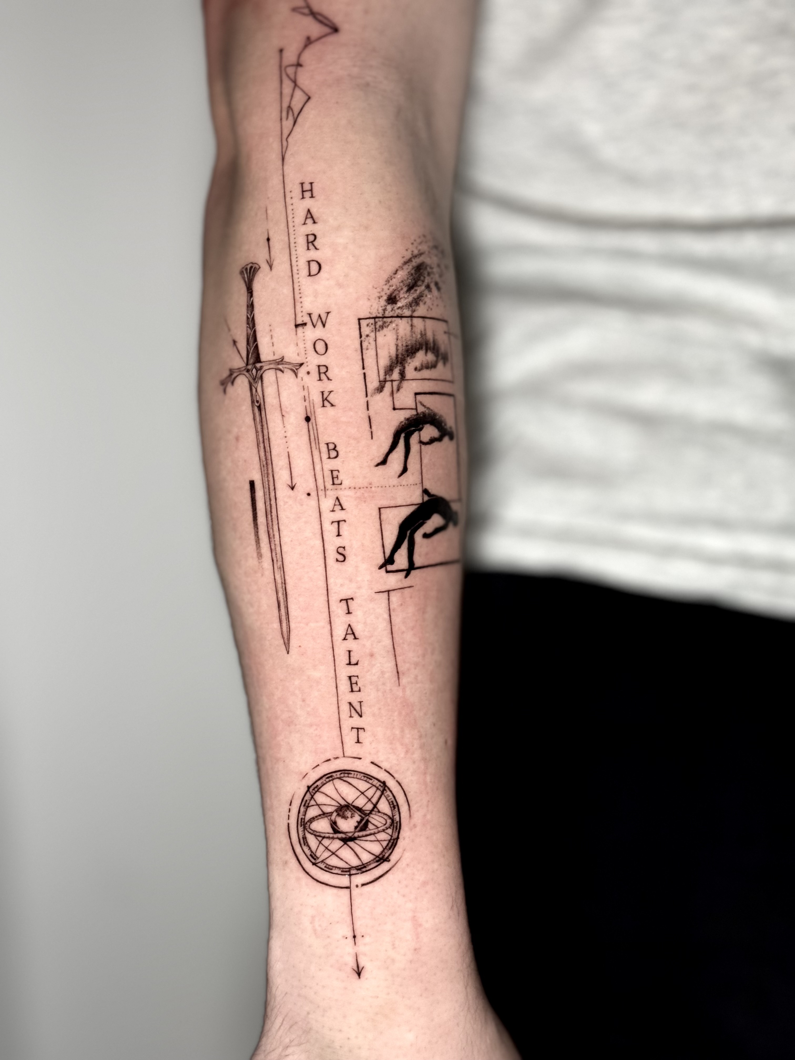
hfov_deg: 30.3
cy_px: 530
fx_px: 1470
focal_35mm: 48
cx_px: 398
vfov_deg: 39.7
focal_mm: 6.76
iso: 320
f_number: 1.78
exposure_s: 1/40
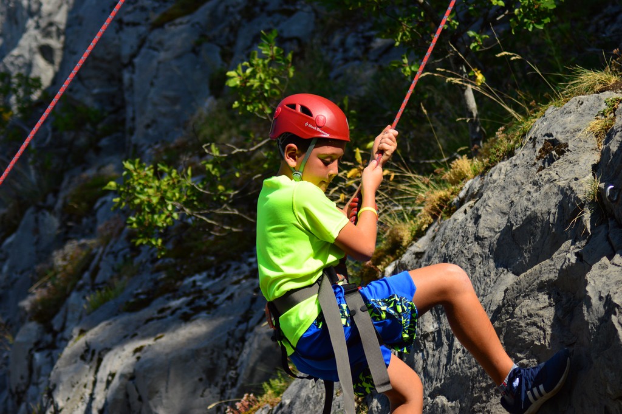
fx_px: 2331
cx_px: 311
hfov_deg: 15.2
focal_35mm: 135
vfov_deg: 10.1
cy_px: 207
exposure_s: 1/2000
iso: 200
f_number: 4
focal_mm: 90
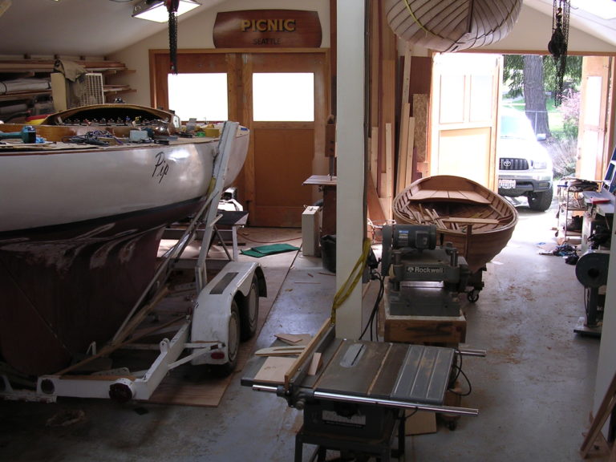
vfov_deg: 37.7
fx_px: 676
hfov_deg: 49.0
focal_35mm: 38
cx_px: 308
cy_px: 231
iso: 100
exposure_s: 1/58.4
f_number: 2.8
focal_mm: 5.8
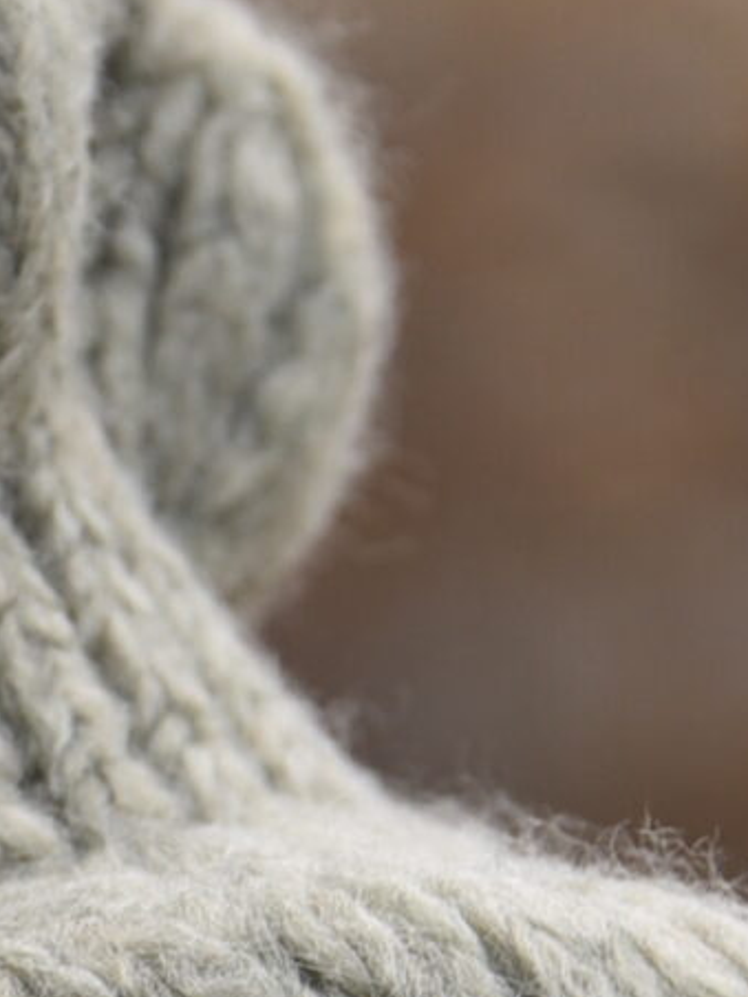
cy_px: 1471
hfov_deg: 2.0
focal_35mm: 735
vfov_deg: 2.7
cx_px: -709
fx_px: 21176
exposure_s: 1/500
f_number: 5.6
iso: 280
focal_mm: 135
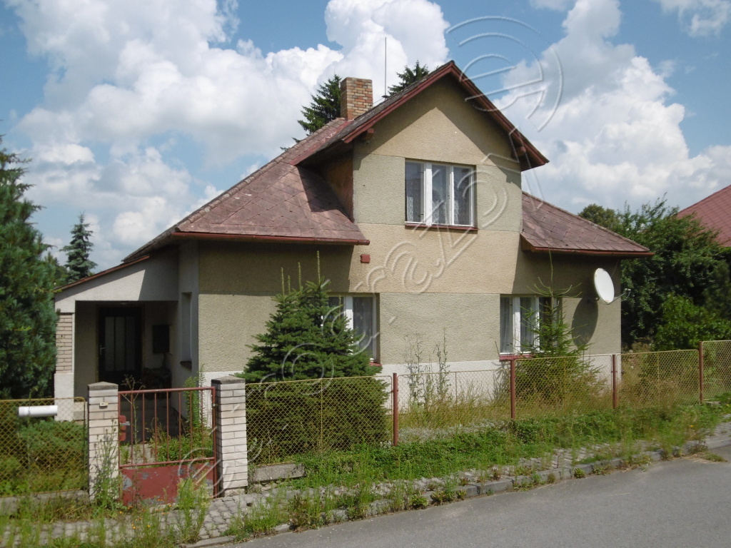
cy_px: 274
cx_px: 366
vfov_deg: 44.2
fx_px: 676
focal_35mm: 32
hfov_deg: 56.8
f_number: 8.8
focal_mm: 5.8
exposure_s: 1/400
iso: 100
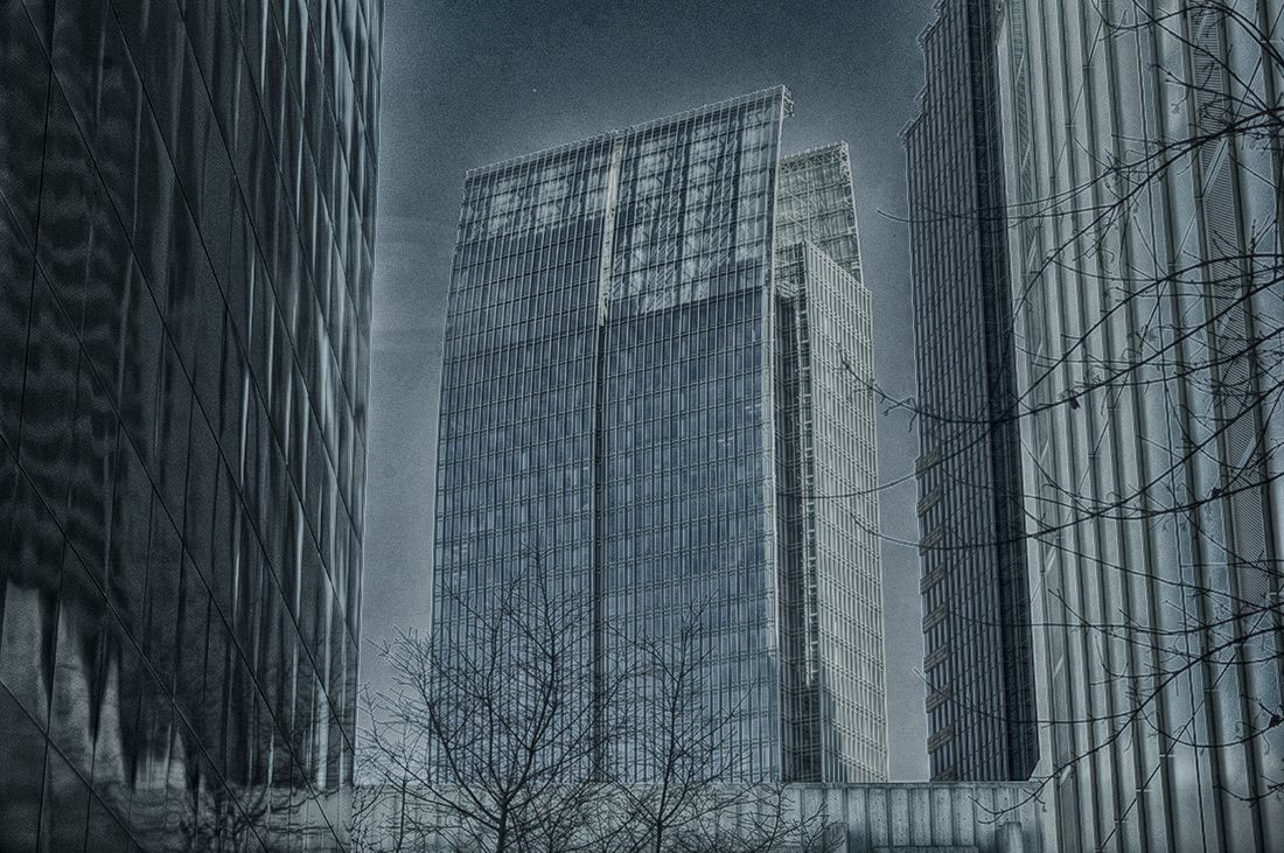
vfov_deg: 18.1
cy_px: 426
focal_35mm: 75
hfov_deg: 27.0
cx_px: 642
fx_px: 2672
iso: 400
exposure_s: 1/125
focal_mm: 50
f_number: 16
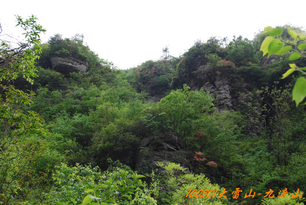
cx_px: 153
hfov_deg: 43.6
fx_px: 383
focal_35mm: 45
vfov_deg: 29.9
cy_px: 102
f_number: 5.6
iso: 200
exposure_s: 1/125
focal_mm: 30
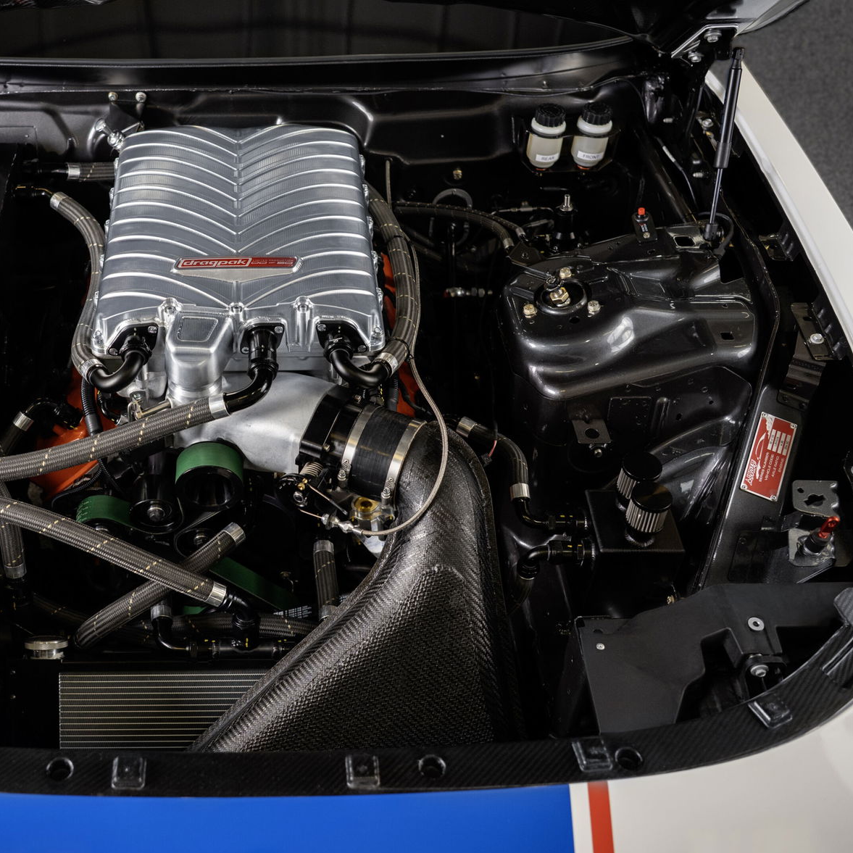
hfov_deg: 38.5
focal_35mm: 43
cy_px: 412
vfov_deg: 39.2
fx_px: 1199
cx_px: 254
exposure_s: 1/100
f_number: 2.8
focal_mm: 31
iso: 500
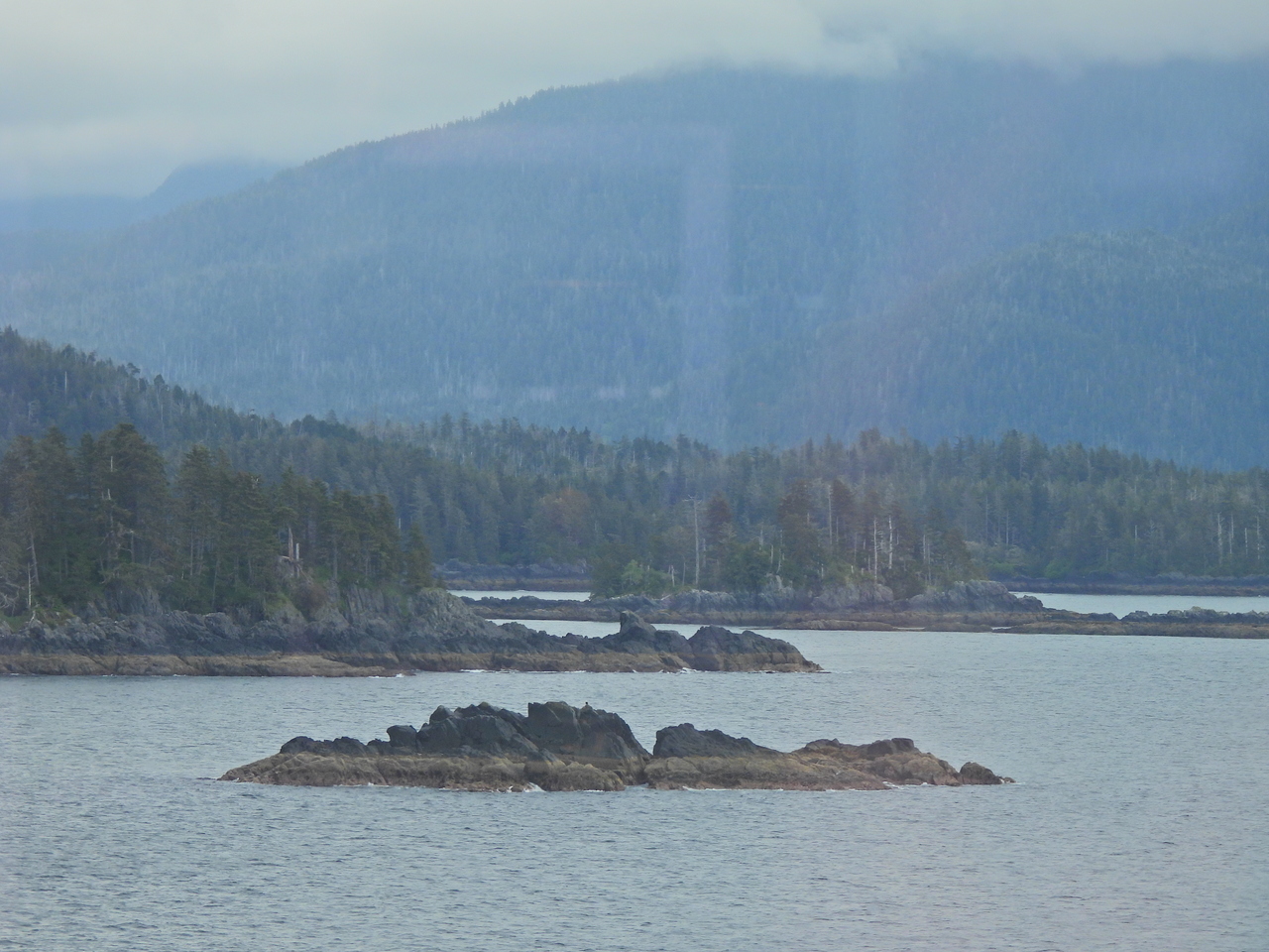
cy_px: 476
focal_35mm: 220
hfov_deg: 9.0
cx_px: 634
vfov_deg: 6.8
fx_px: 8065
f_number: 4.5
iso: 100
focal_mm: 39.3
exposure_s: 1/160
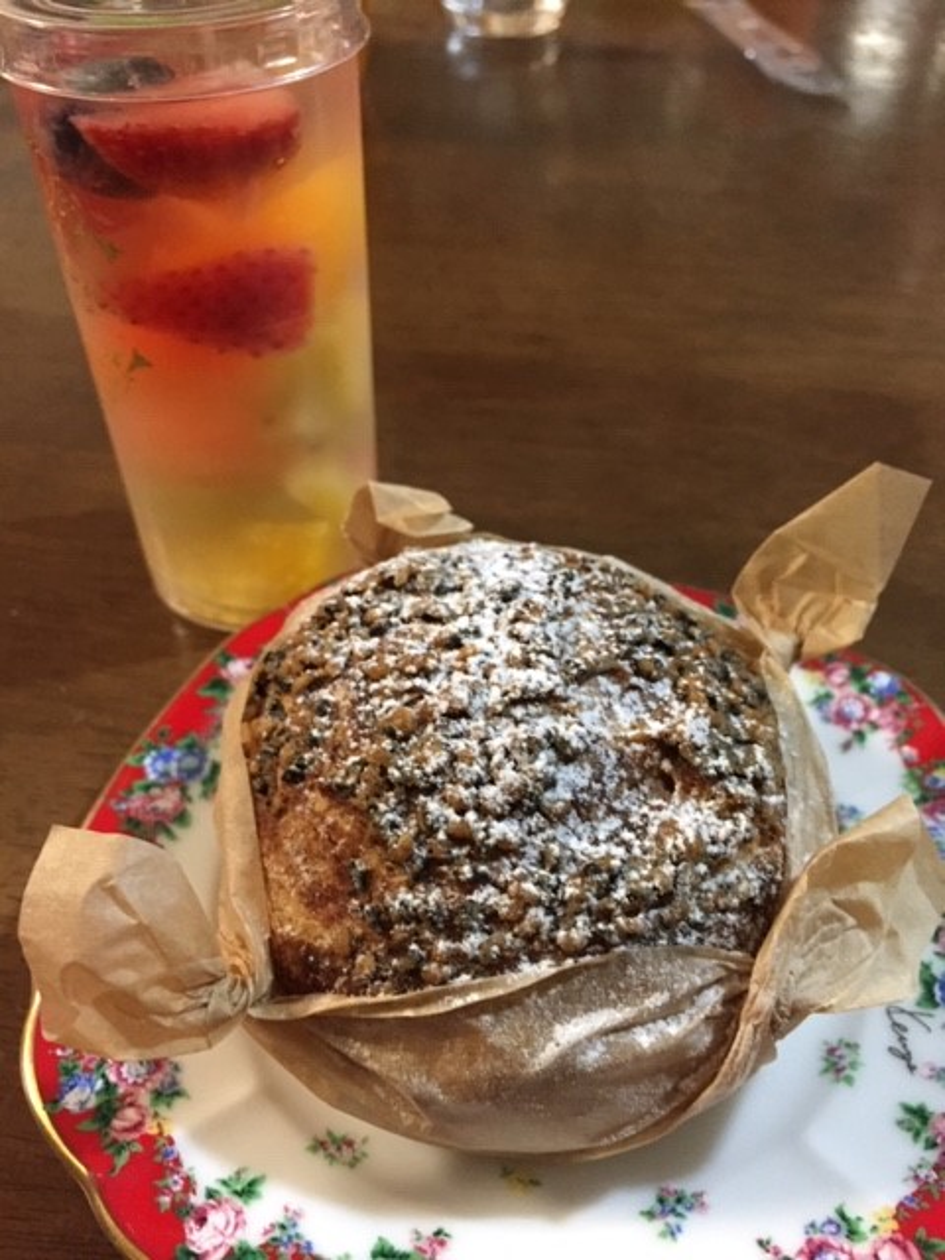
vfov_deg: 61.7
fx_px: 1056
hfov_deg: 48.2
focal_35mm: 29
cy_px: 630
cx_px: 472
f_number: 2.2
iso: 250
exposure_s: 1/15
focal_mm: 4.15
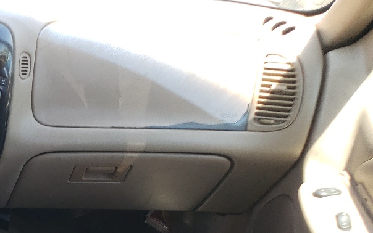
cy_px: 322
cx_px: -72
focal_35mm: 73
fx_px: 742
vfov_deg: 16.6
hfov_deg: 25.4
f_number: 1.5
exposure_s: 1/172
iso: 50
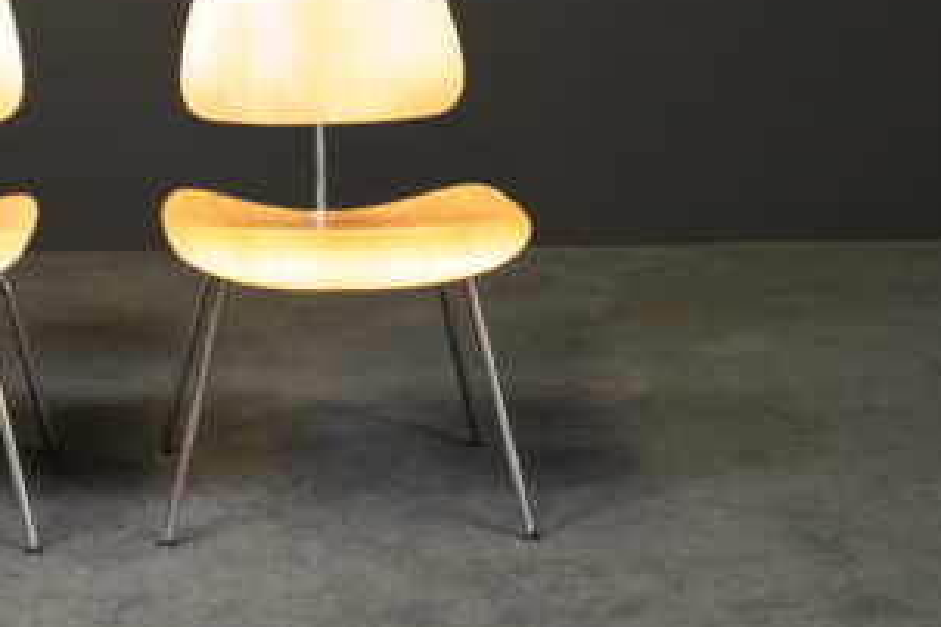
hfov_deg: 18.4
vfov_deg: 12.5
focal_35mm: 109
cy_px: 202
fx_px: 2849
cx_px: 81
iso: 5000
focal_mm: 55
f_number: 7.1
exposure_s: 1/100
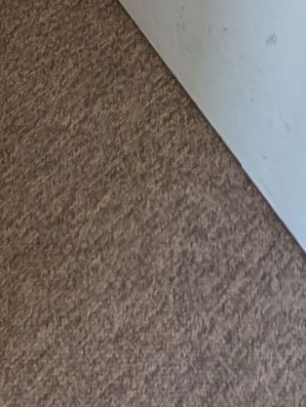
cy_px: -723
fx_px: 811
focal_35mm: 69
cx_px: -51
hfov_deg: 20.2
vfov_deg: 12.6
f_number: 1.95
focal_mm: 2.23
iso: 153
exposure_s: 1/23.8
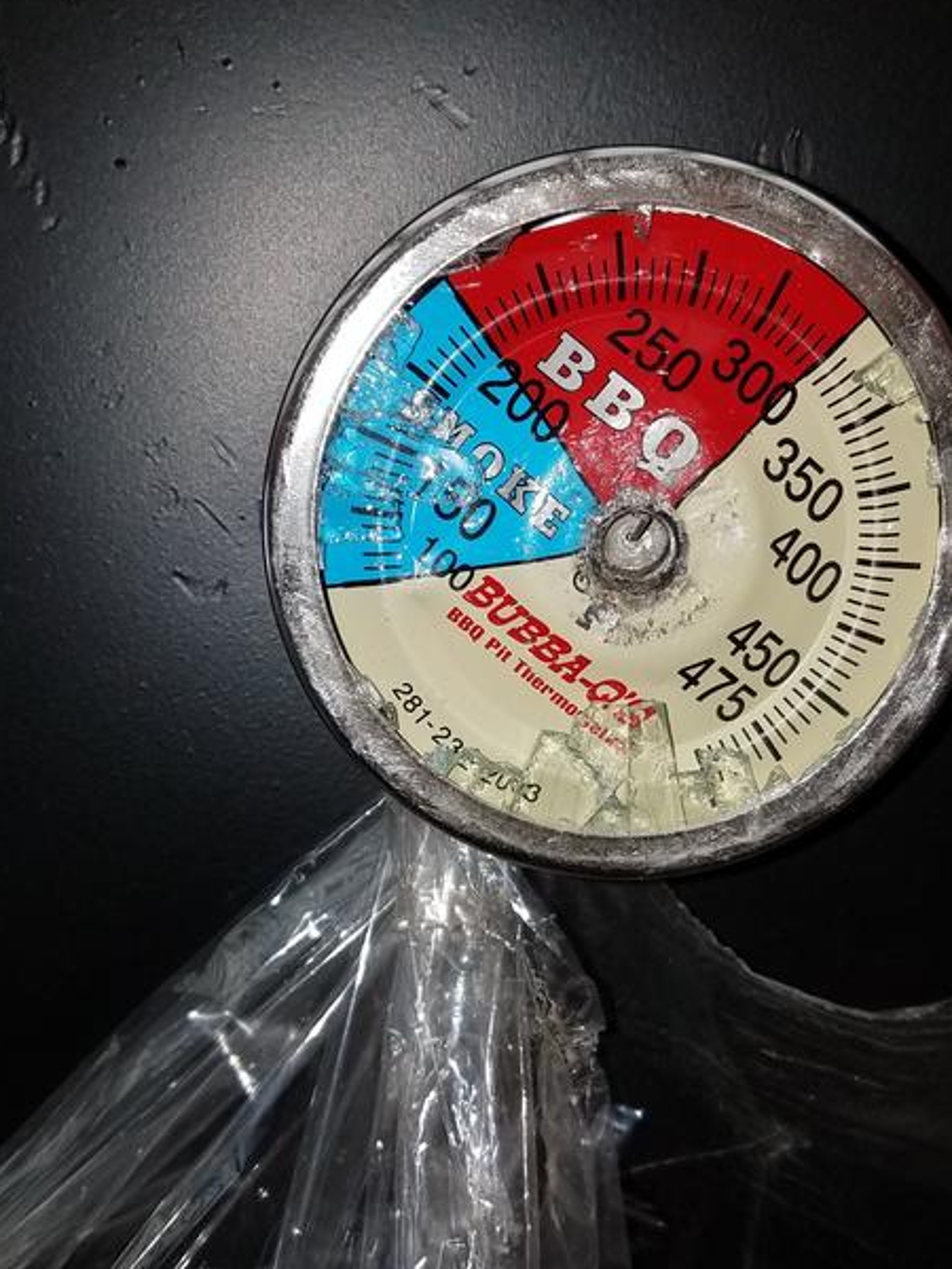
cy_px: 666
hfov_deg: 36.8
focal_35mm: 39
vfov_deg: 47.8
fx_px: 1430
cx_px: 486
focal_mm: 4.2
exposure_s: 1/329
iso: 40
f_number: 1.7
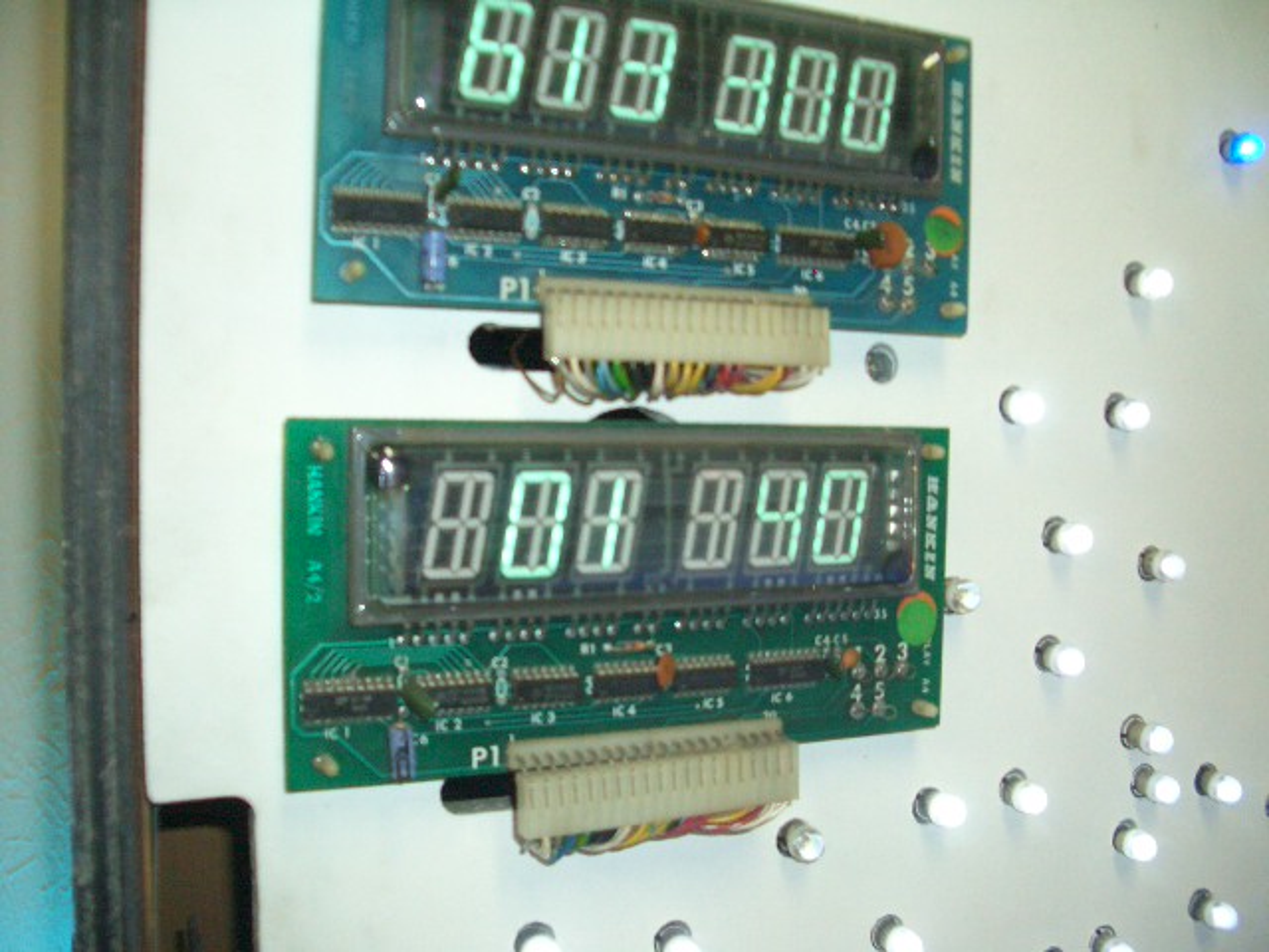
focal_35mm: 35
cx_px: 634
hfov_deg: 52.6
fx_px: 1283
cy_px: 476
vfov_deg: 40.7
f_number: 2.6
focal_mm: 5.8
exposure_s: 1/60
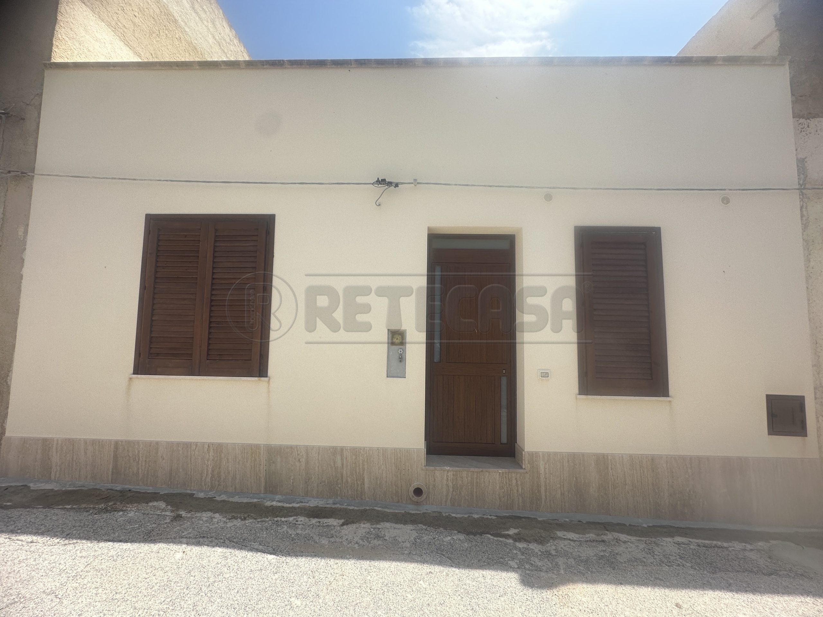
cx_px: 412
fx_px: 333
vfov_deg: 85.7
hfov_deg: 102.1
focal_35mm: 14
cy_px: 308
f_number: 2.2
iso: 50
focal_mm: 2.22
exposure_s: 1/1575
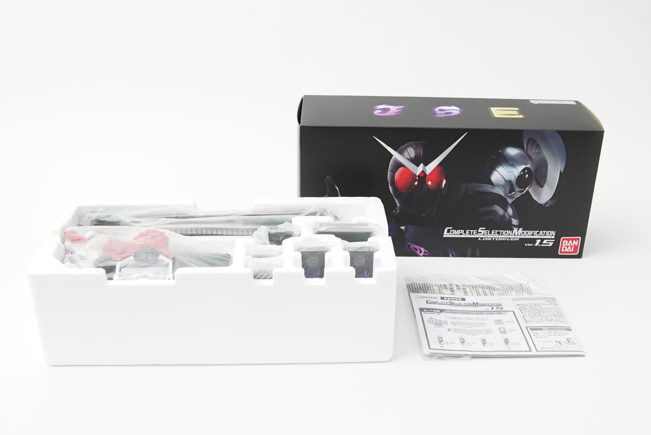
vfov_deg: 31.9
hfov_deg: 46.4
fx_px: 760
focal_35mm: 42
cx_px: 326
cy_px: 218
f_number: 5.6
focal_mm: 28
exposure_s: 1/40
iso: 1000
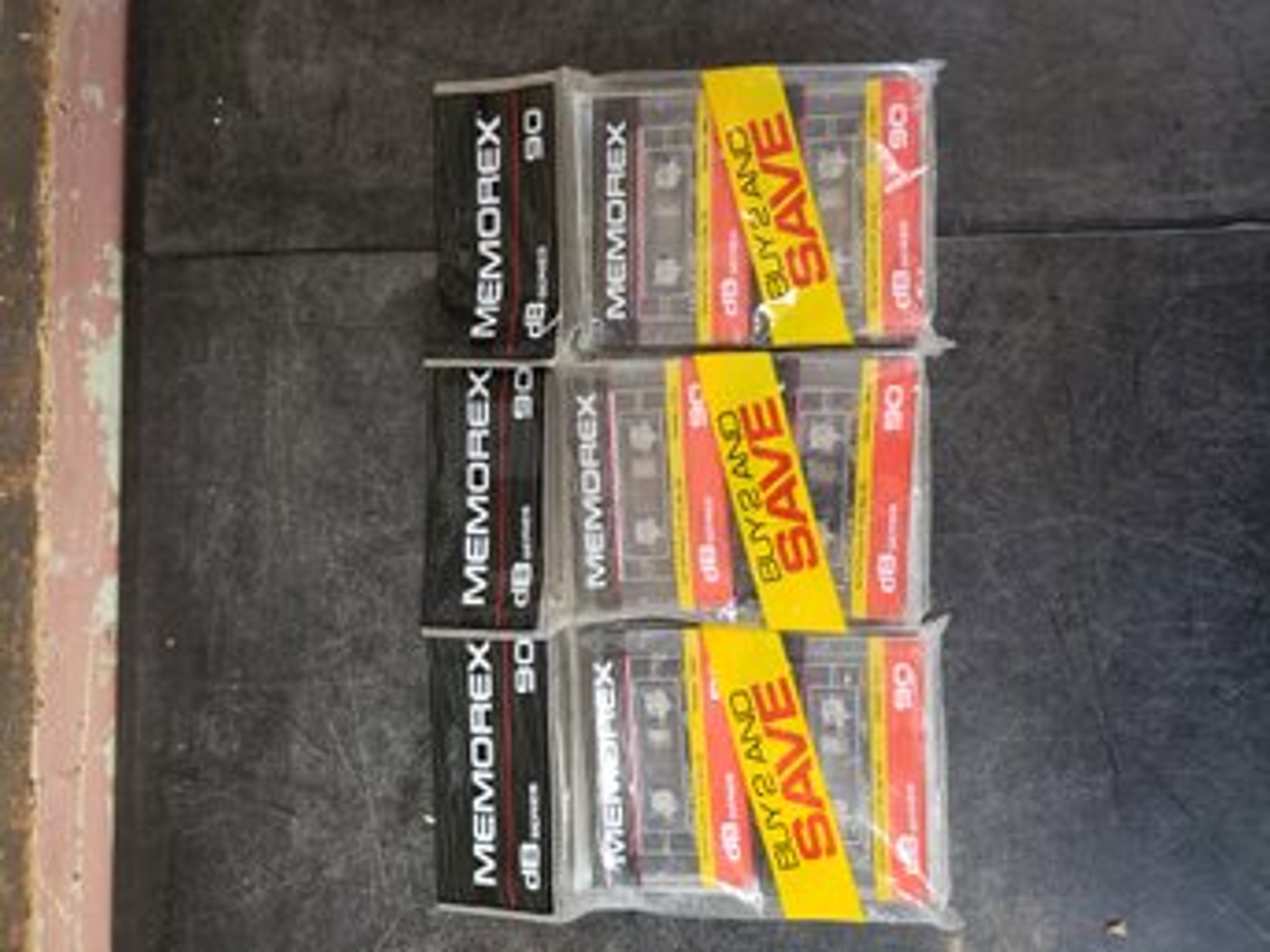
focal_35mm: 26
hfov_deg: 67.3
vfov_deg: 53.0
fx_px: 954
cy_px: 476
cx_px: 635
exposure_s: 1/24
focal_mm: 4.3
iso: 250
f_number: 1.5
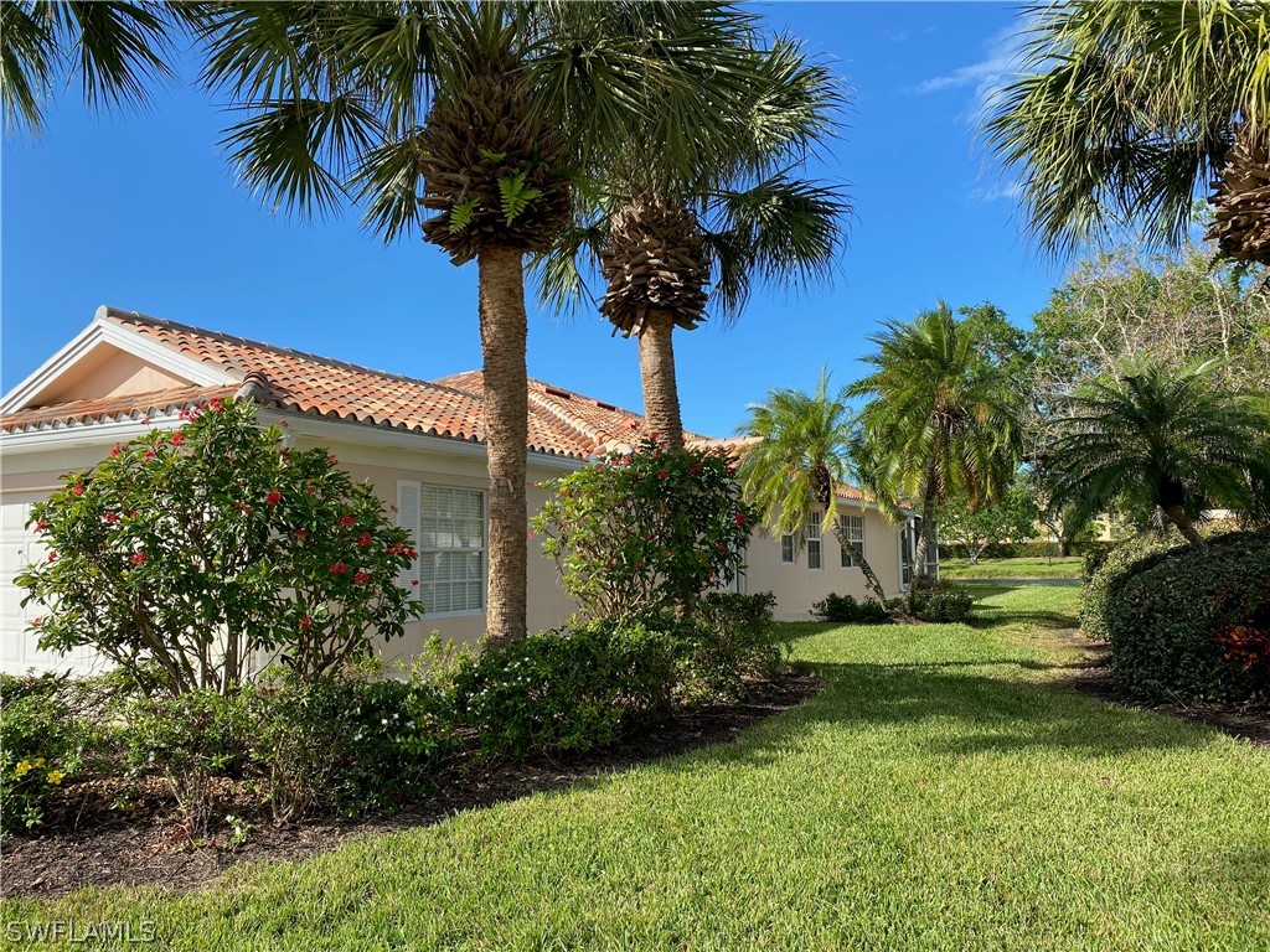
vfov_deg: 53.1
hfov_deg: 67.3
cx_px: 635
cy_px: 476
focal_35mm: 26
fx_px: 954
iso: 32
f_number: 1.8
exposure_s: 1/1727
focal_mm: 4.25
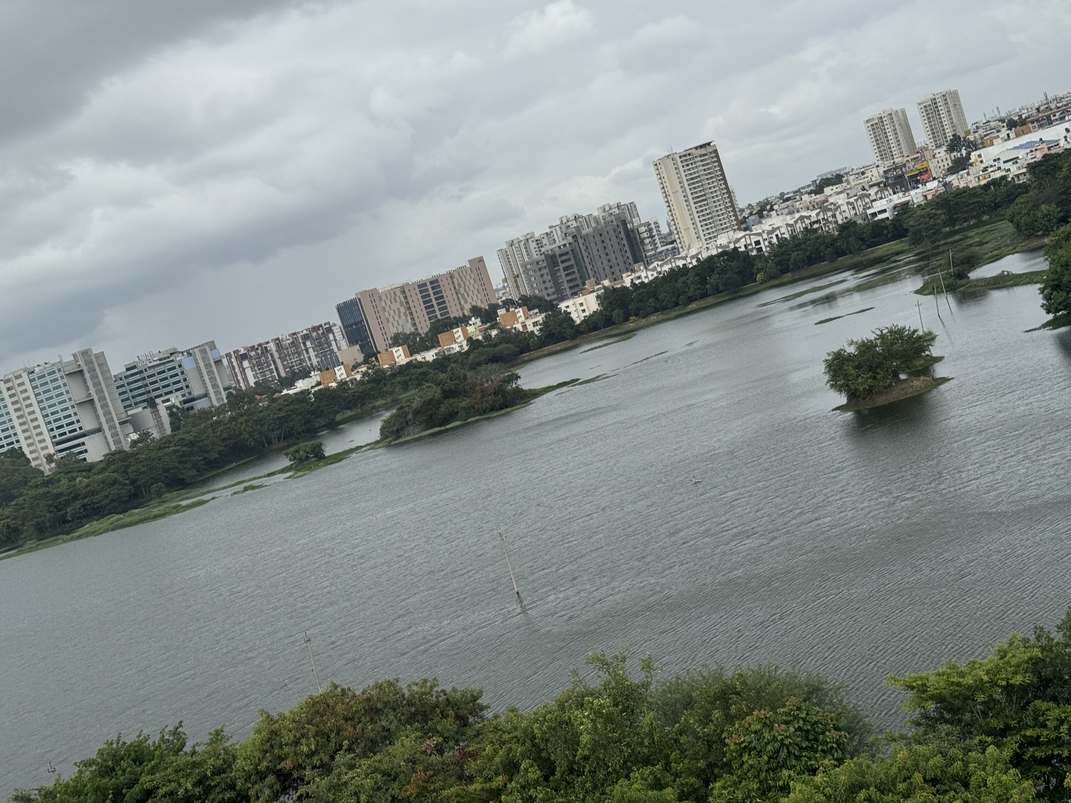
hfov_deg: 39.7
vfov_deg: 30.3
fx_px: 1485
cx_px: 536
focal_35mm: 48
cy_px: 402
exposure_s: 1/5376
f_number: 1.78
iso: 64
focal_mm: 6.76
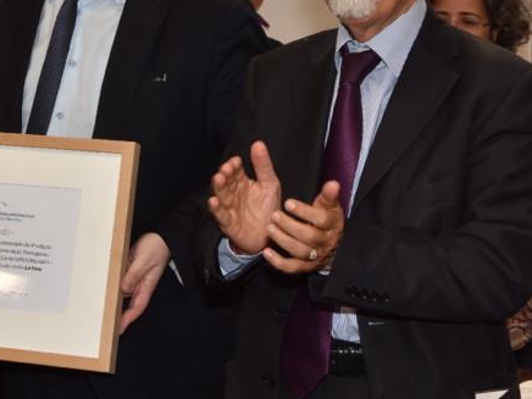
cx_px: 83
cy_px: 131
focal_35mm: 89
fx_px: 1368
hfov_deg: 21.6
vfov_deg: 16.6
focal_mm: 28
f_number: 5.6
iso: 400
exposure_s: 1/50
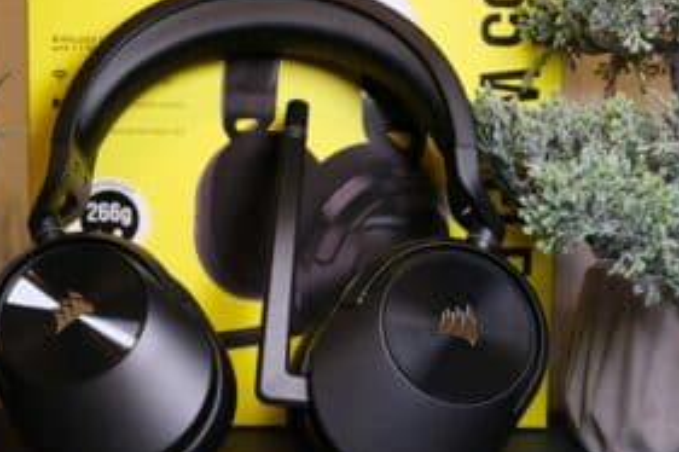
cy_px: 297
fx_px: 1074
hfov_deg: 35.0
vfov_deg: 23.7
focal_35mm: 57
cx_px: 283
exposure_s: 1/40
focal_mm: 27.4
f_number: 4.5
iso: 640
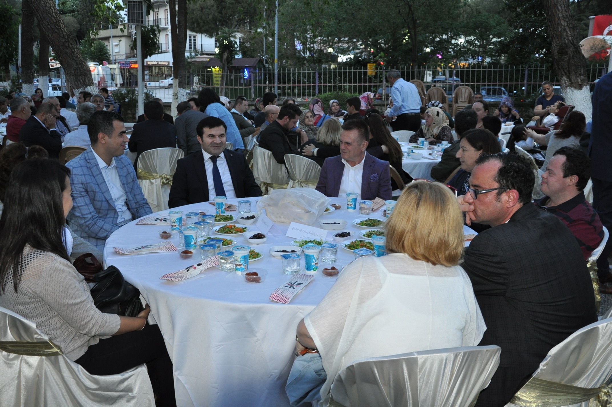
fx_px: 560
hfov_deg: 57.3
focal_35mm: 33
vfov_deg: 39.9
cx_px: 306
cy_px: 204
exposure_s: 1/60
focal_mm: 22
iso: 800
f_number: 3.8
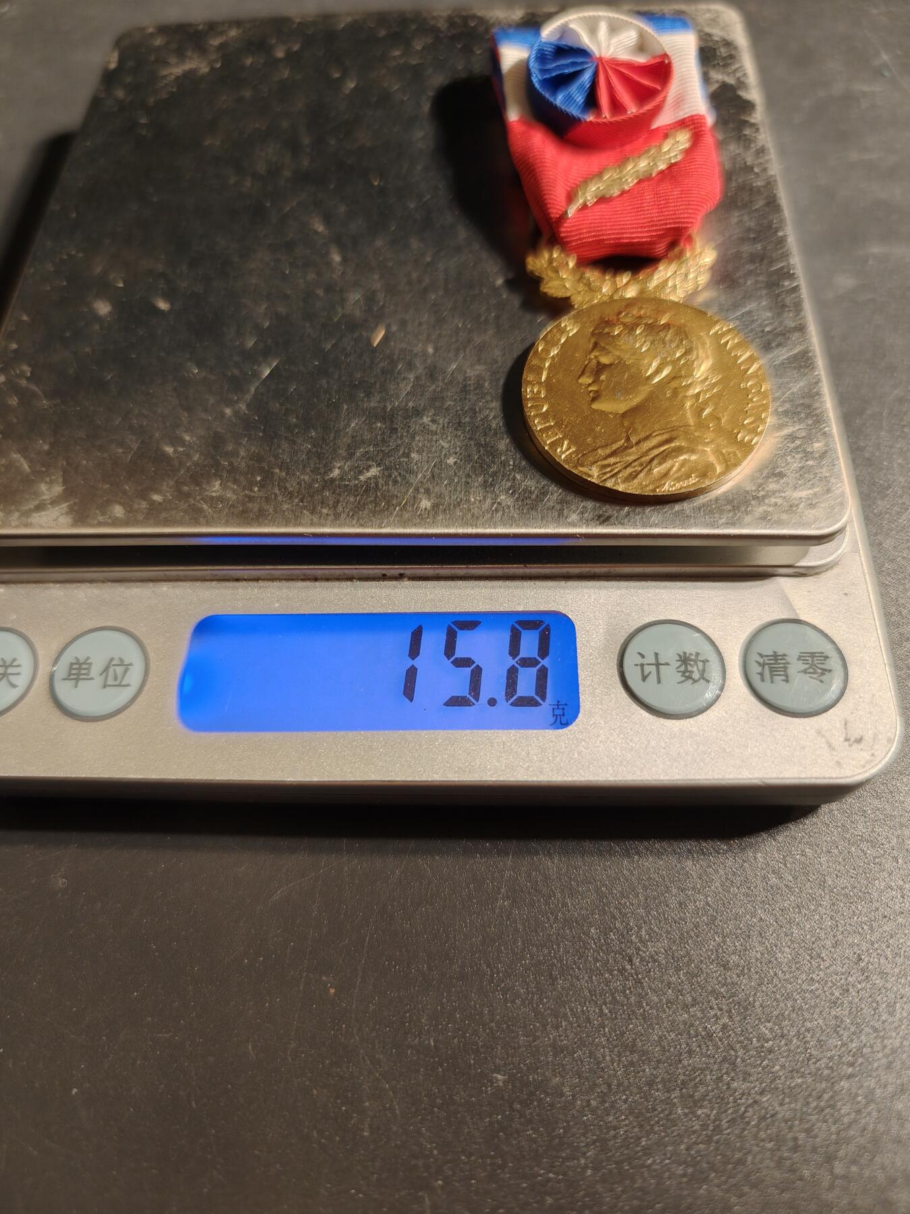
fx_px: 806
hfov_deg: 58.9
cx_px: 455
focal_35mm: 23
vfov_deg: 73.9
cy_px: 607
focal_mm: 6.06
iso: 250
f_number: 1.6
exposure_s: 1/164
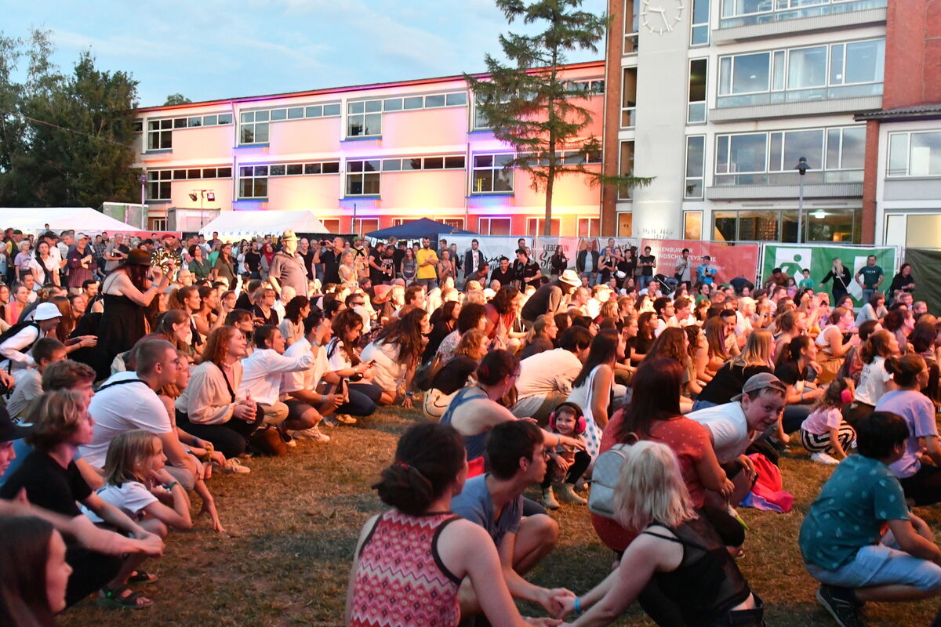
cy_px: 314
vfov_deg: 36.9
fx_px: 941
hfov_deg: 53.1
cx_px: 470
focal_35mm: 36
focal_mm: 24
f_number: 3.5
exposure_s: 1/50
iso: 8000
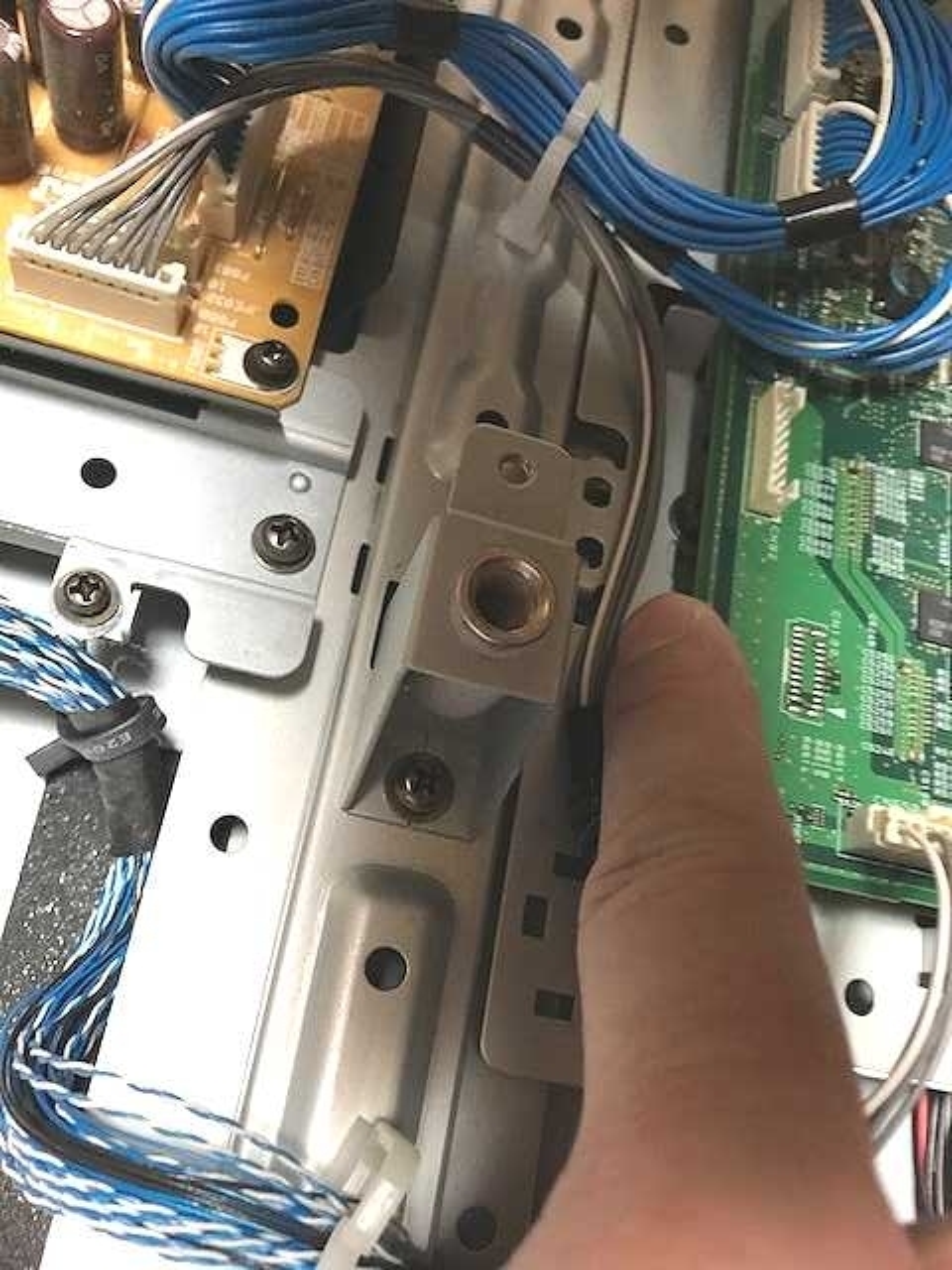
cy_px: 635
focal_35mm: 28
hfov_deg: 49.7
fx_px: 1027
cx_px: 476
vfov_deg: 63.4
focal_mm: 3.99
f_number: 1.8
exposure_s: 1/15
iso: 100
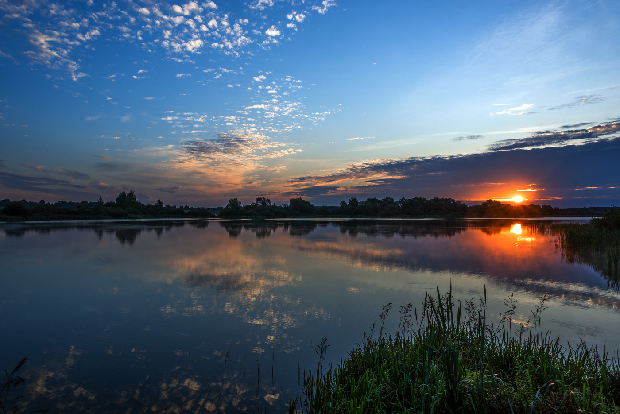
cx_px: 310
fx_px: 482
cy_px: 207
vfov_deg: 46.5
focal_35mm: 28
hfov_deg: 65.4
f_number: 8
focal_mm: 28
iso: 280
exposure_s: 1/250
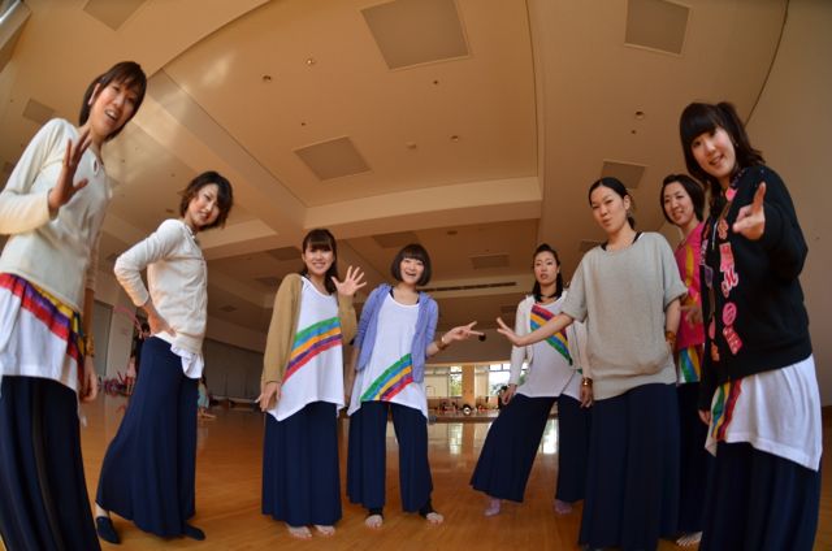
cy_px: 276
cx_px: 416
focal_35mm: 16
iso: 320
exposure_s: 1/640
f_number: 2.8
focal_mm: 10.5
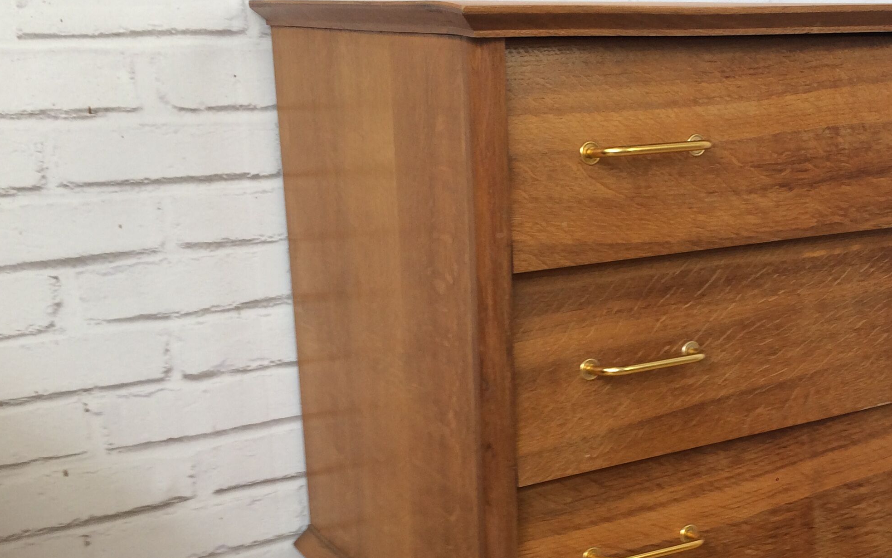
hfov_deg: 38.3
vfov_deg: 25.1
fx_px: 1240
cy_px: 408
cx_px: 692
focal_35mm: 51
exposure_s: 1/50
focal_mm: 4.15
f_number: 2.2
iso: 40
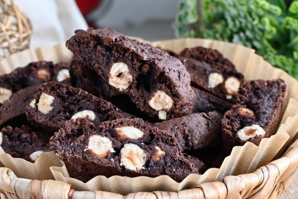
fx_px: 571
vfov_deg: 19.7
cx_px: 129
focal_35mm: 69
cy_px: 114
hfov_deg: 29.2
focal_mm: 35
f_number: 7.1
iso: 320
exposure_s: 1/10
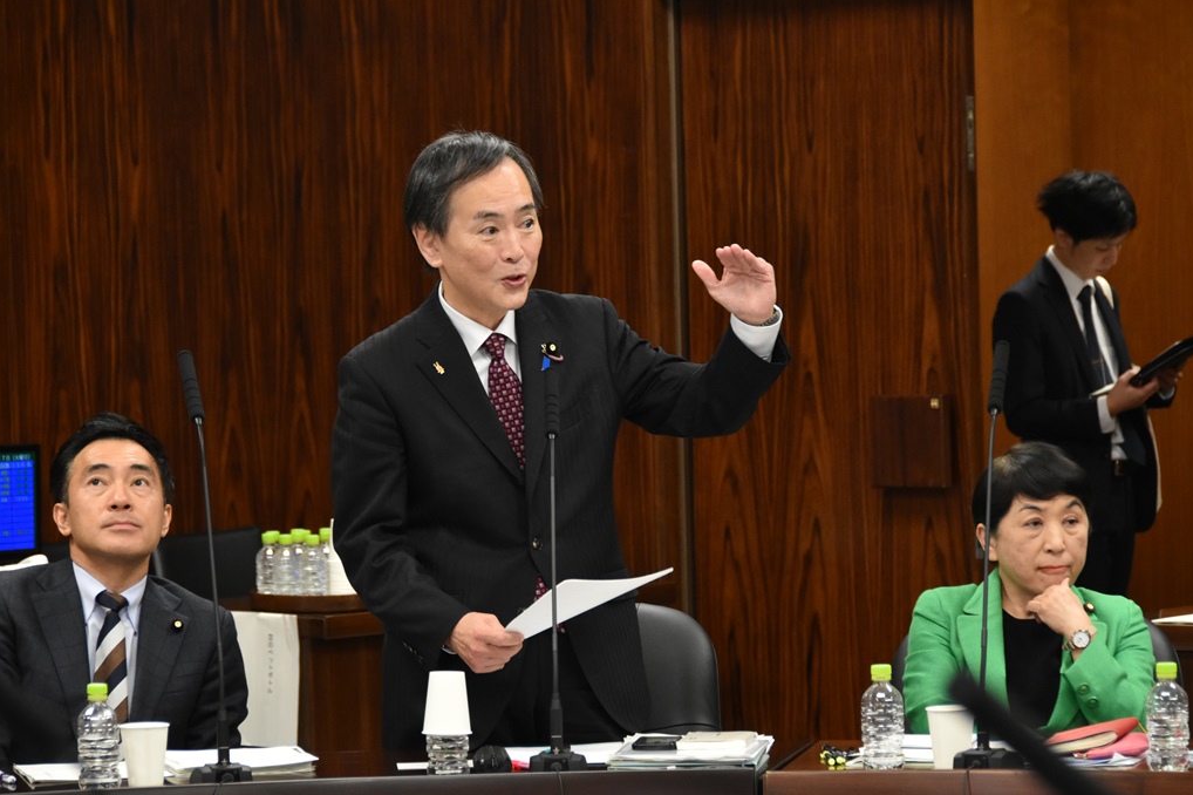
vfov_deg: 8.1
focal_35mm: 169
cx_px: 599
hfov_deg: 12.2
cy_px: 398
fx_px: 5598
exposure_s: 1/160
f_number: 6.3
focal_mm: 112
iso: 2500
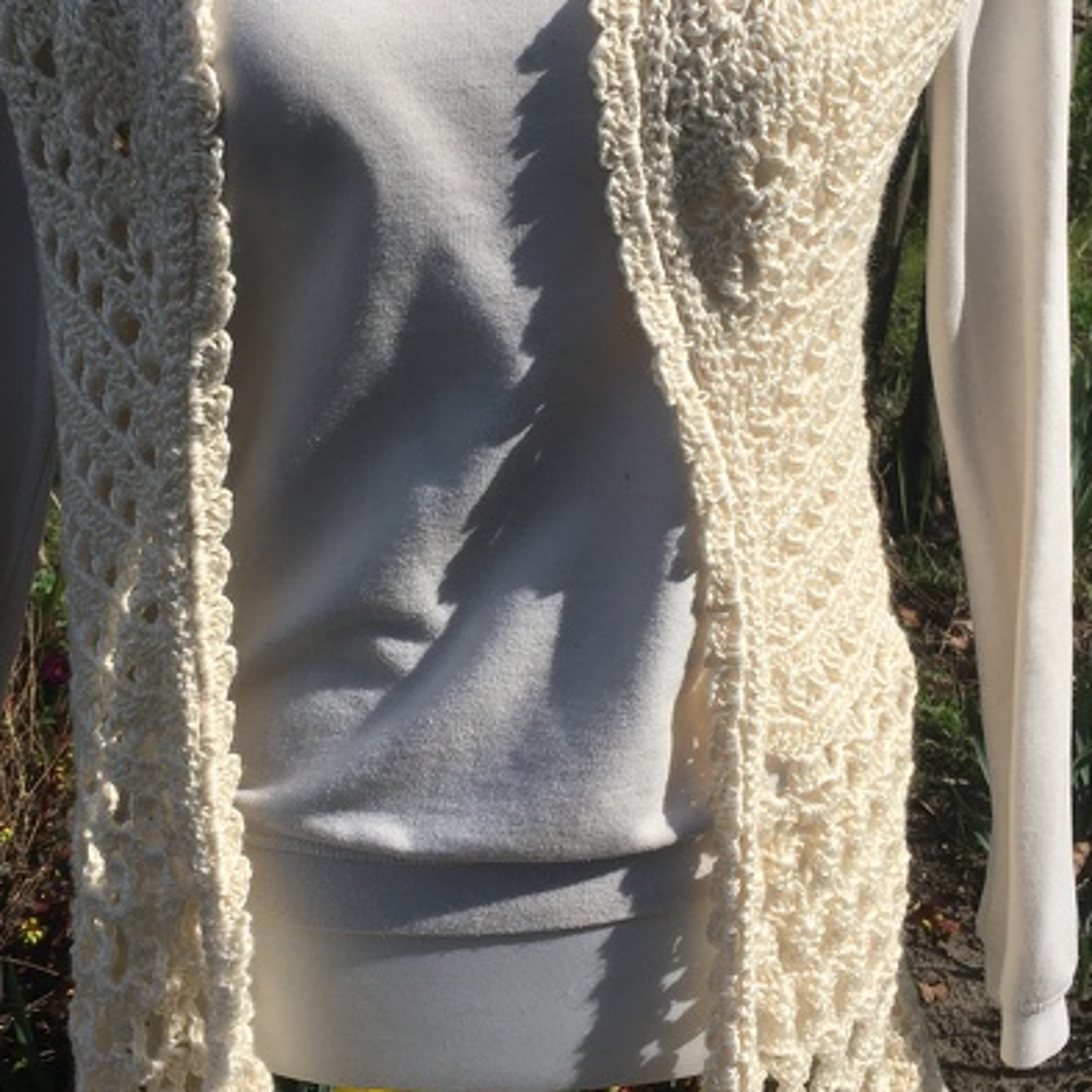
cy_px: 496
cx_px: 518
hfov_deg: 32.8
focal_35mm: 52
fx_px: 1856
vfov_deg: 32.8
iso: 25
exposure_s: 1/2653
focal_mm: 4.15
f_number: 2.2
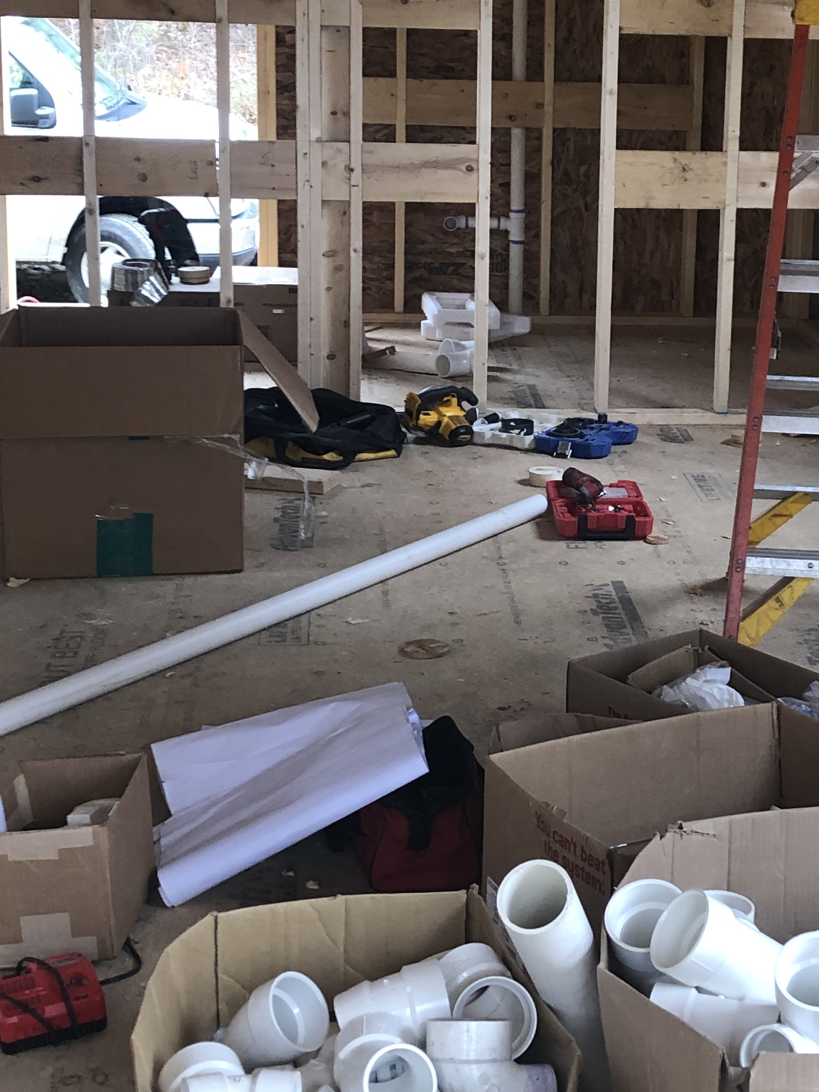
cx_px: 615
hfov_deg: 22.0
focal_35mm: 66
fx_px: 2082
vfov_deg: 29.3
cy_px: 456
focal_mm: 3.99
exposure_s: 1/30
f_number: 1.8
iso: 25
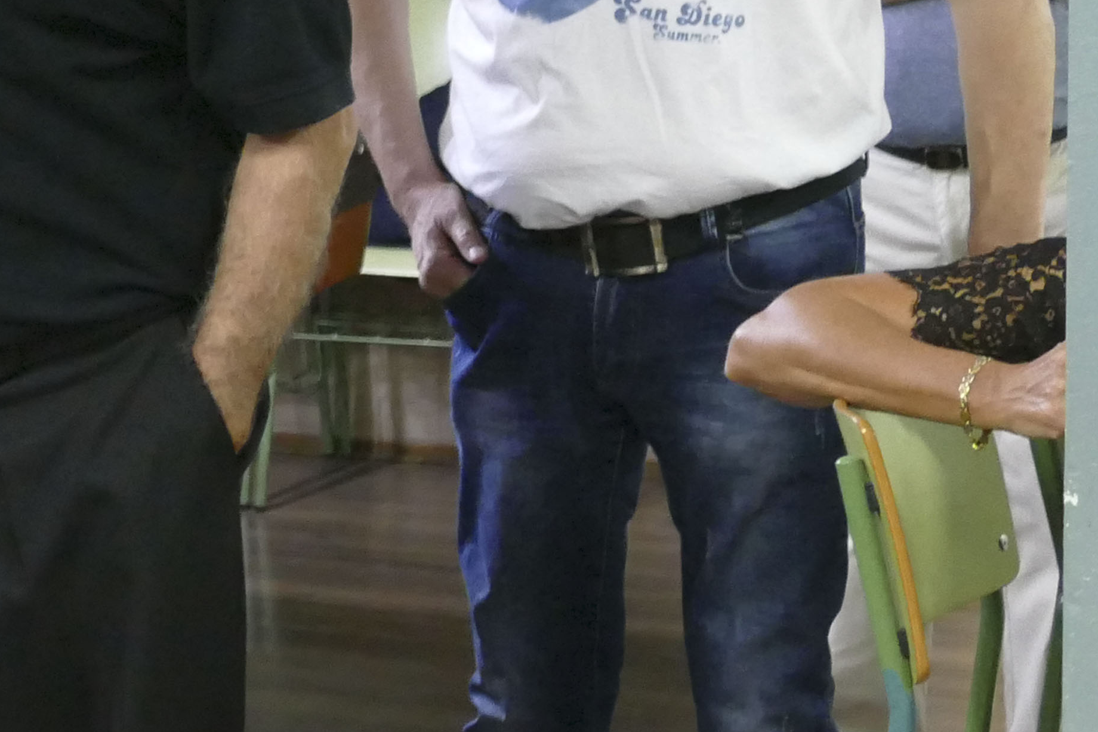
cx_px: -189
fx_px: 3537
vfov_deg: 11.8
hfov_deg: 16.9
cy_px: 122
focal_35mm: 116
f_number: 3.1
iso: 1600
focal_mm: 14.24
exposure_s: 1/30
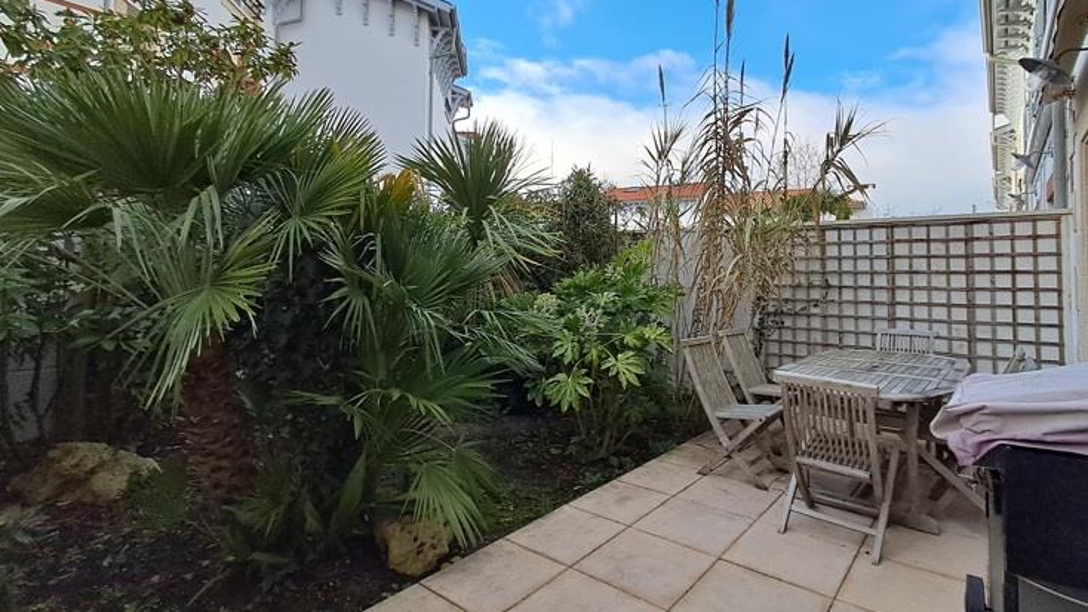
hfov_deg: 89.5
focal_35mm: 19
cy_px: 256
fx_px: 548
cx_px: 575
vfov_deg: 58.1
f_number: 2.2
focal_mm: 1.64
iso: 40
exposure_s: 1/647
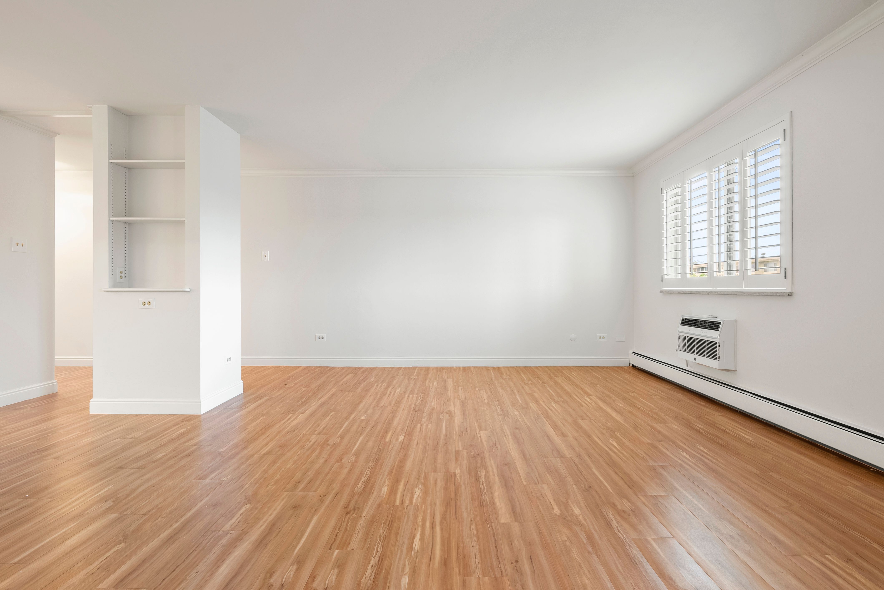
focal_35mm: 18
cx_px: 442
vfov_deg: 67.5
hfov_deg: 90.0
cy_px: 295
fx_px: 442
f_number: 8
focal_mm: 18
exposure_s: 1.3
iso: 640
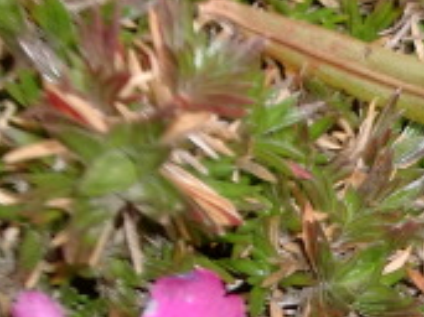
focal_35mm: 304
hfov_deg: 6.5
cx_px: 605
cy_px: 540
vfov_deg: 4.8
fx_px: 3721
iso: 64
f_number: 5
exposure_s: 1/60
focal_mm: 14.49
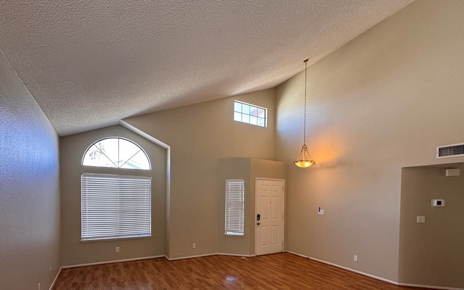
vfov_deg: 60.0
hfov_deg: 87.9
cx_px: 245
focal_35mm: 19
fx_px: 240
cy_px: 205
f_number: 2.2
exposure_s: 1/120
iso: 200
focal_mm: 2.22
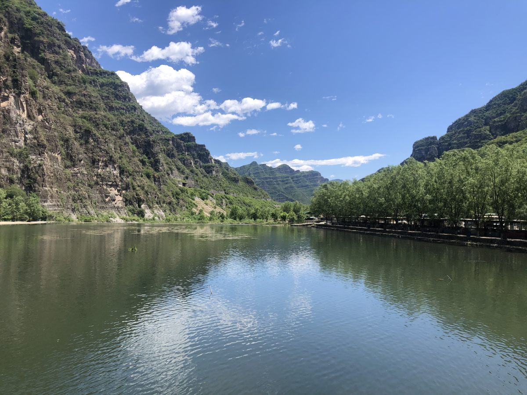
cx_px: 264
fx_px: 426
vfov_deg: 49.7
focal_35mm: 28
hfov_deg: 63.4
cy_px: 198
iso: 20
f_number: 1.8
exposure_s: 1/1845
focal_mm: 4
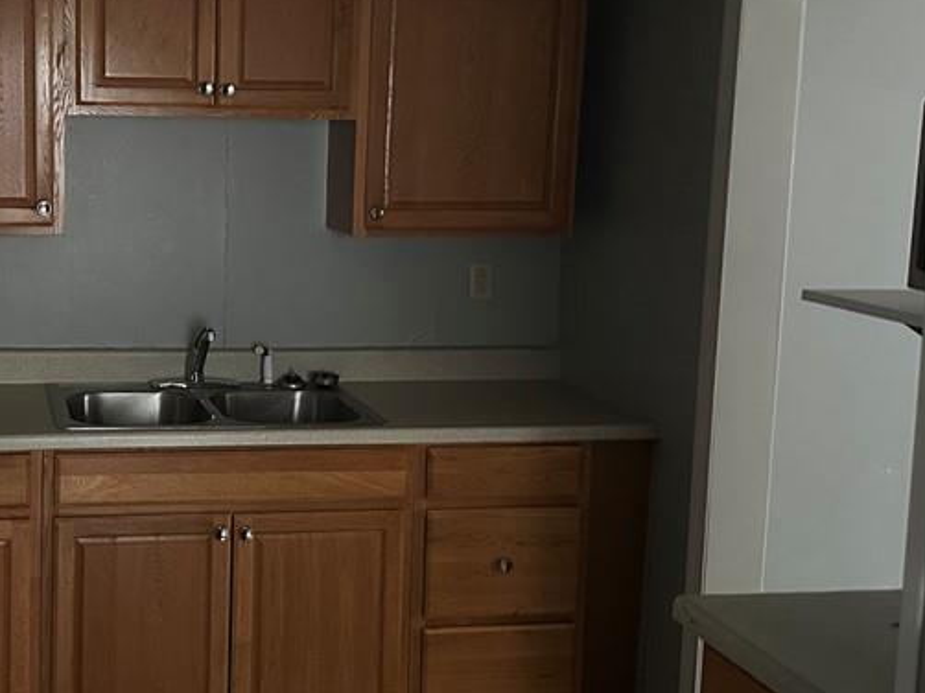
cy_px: 311
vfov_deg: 29.6
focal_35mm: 49
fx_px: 1309
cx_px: 192
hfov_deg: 37.6
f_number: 1.78
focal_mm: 6.86
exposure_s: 1/30
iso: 1250
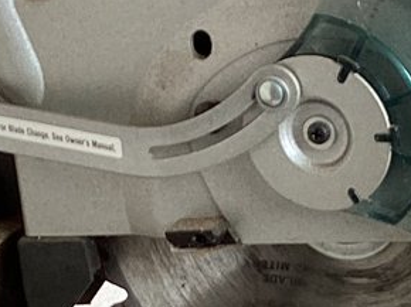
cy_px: 391
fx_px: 1922
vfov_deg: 9.0
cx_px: 339
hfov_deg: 12.1
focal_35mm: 162
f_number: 2.4
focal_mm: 3.3
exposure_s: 1/120
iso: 25
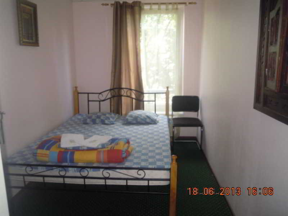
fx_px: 233
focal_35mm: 28
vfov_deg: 49.7
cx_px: 144
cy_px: 108
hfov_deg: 63.4
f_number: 2.7
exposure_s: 1/40
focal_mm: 5
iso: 110
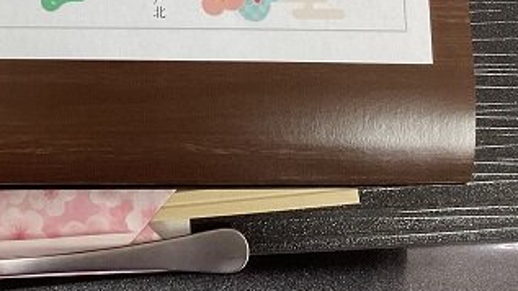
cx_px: 83
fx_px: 975
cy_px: -95
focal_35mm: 71
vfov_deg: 16.0
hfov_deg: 28.9
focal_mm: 3.3
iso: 64
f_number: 2.4
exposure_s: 1/60
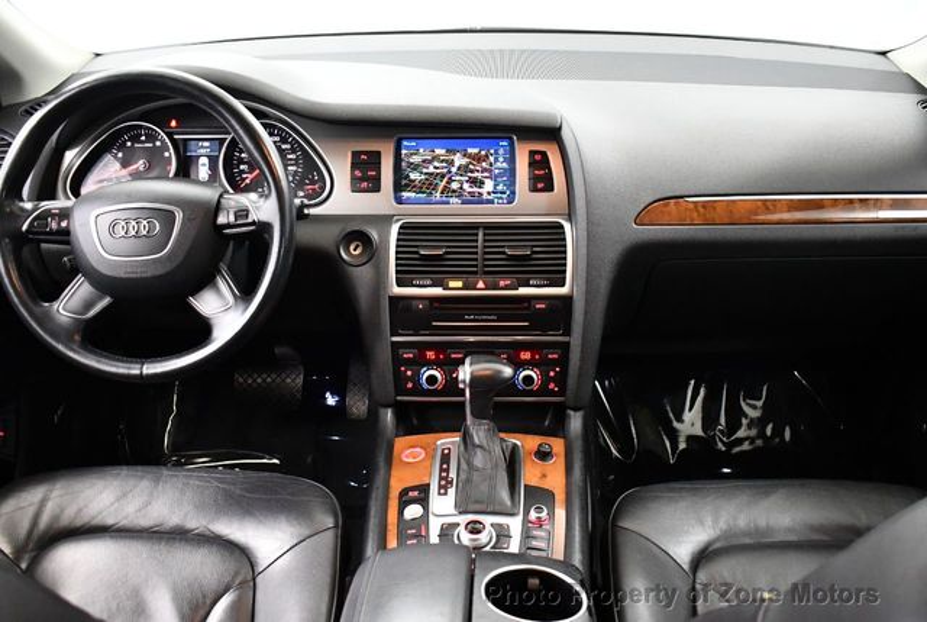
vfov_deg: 37.0
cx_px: 464
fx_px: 928
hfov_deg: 53.1
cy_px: 311
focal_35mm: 36
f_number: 3.5
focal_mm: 18
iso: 4000
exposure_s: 1/60
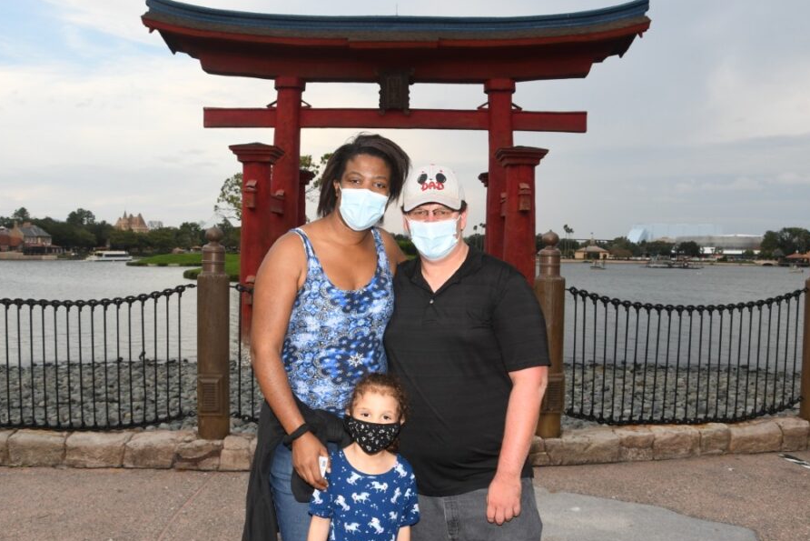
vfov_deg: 42.3
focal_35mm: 31
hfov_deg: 60.3
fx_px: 698
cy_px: 281
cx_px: 415
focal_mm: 18
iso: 400
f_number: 7.1
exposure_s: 1/200
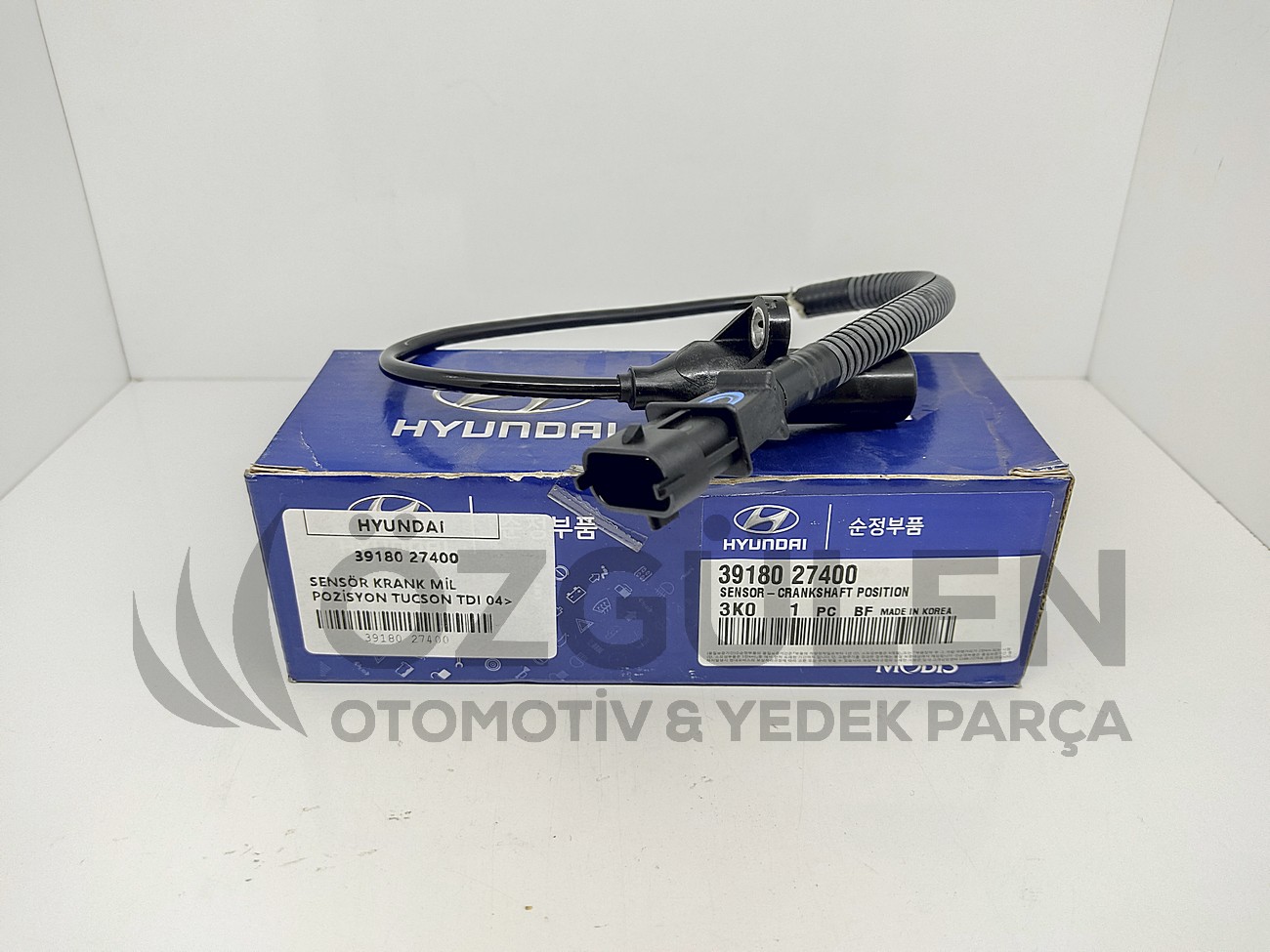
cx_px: 635
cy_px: 476
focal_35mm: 26
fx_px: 954
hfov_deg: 67.3
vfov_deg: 53.1
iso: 135
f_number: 1.79
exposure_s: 1/50
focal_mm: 4.74
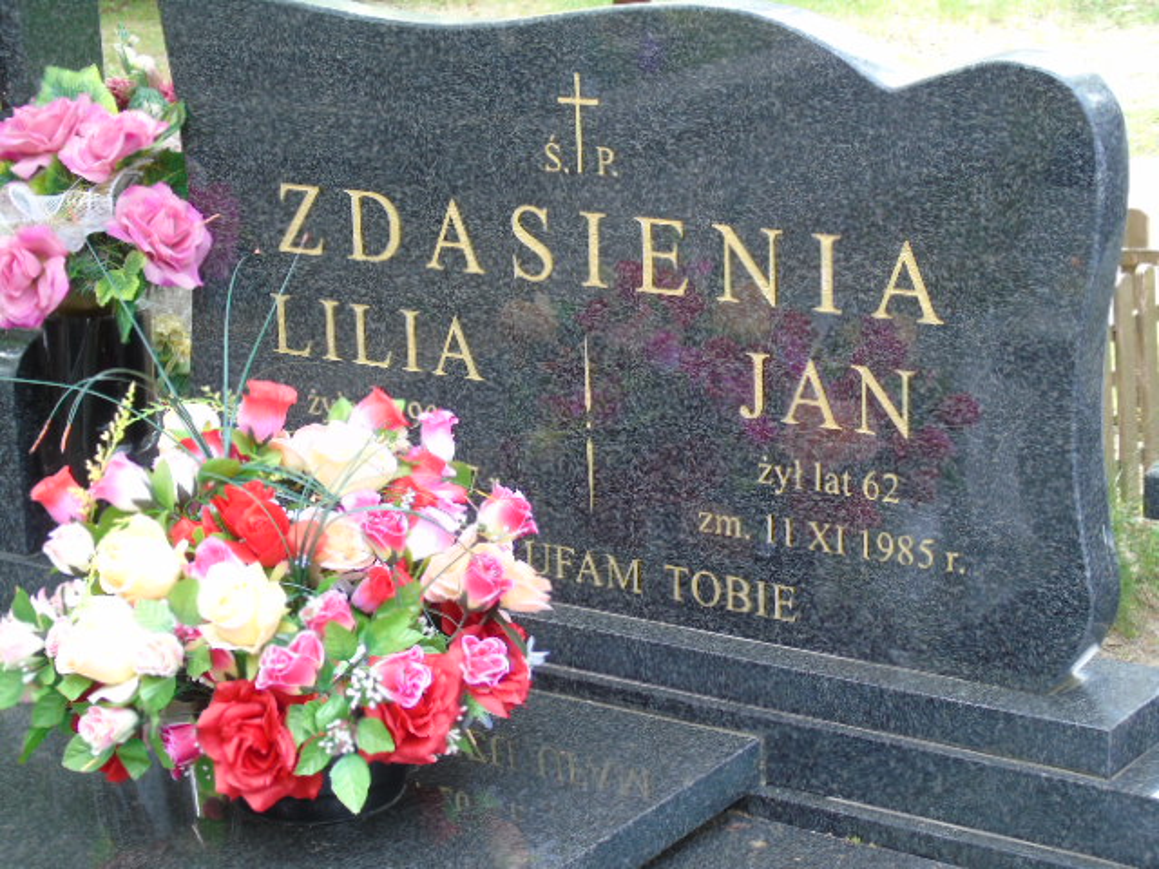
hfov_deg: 23.8
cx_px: 580
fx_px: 2745
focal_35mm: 82
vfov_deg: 18.0
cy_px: 434
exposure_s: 1/30
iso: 80
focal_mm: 15
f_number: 4.1
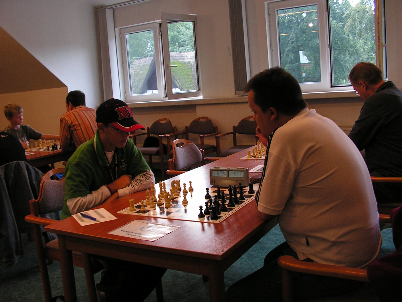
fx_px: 418
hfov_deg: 51.4
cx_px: 201
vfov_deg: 39.7
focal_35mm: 36
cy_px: 151
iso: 100
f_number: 3.2
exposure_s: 1/40
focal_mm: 6
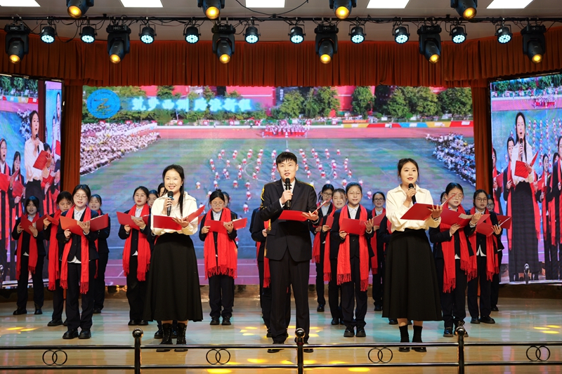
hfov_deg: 41.1
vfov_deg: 28.1
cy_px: 187
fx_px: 749
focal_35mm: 48
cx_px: 281
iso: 320
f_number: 2.8
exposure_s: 1/250
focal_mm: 48
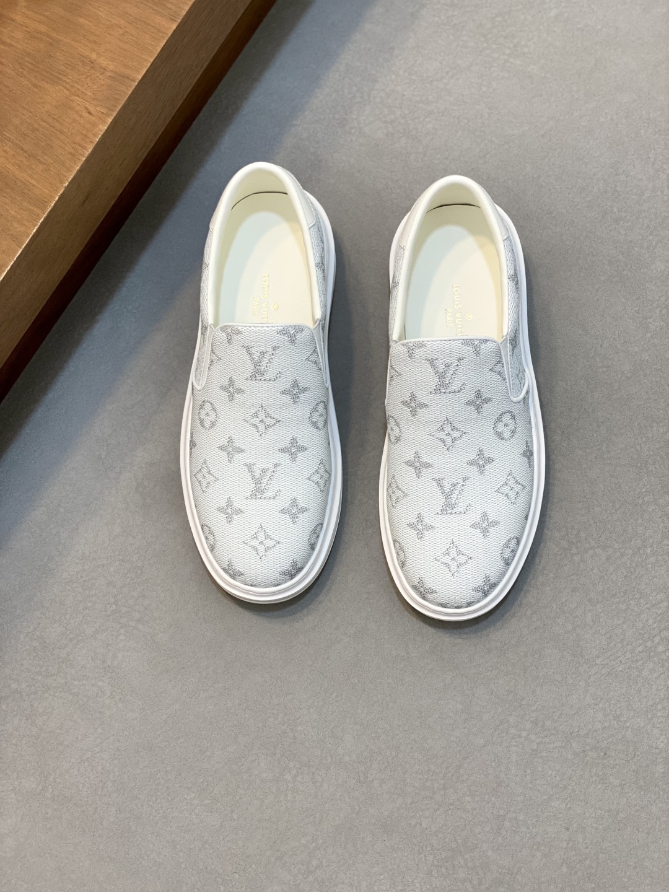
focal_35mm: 52
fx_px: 1340
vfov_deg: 36.8
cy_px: 446
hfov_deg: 28.0
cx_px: 334
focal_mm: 6
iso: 80
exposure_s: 1/100
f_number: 2
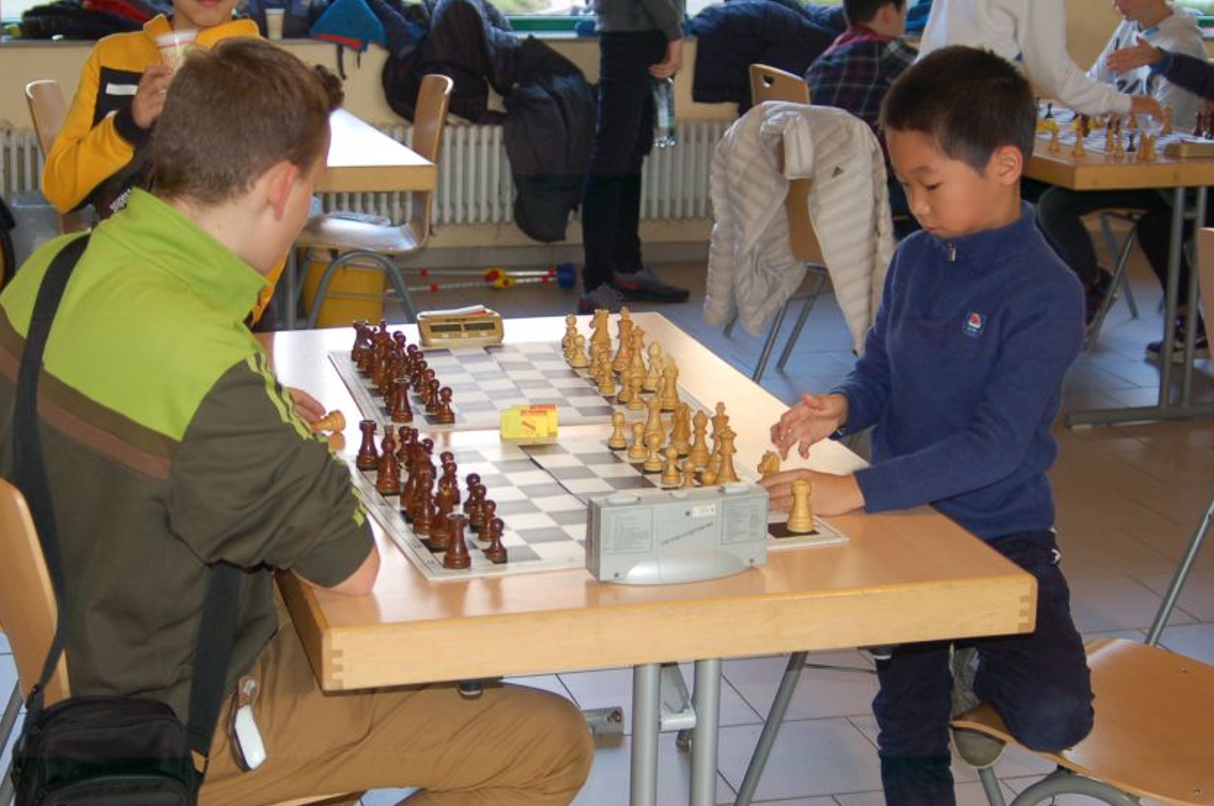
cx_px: 493
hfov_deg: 31.1
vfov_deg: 21.0
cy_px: 339
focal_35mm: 65
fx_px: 2176
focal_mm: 35
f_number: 3.8
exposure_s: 1/60
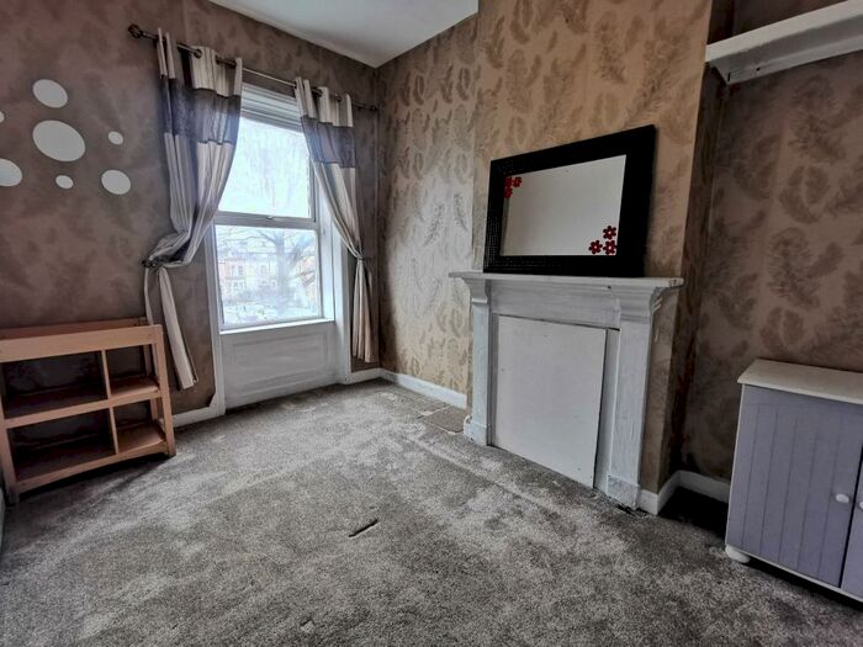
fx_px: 399
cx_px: 432
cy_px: 324
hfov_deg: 94.5
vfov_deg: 78.1
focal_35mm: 16
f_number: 2.2
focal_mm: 2.35
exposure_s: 6
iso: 100
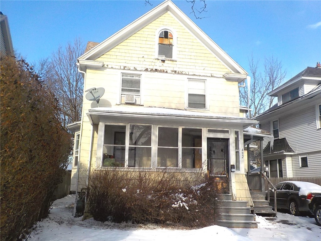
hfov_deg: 60.0
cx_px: 160
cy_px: 120
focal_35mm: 30
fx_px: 278
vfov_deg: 46.8
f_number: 3.3
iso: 125
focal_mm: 4.1
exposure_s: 1/1600
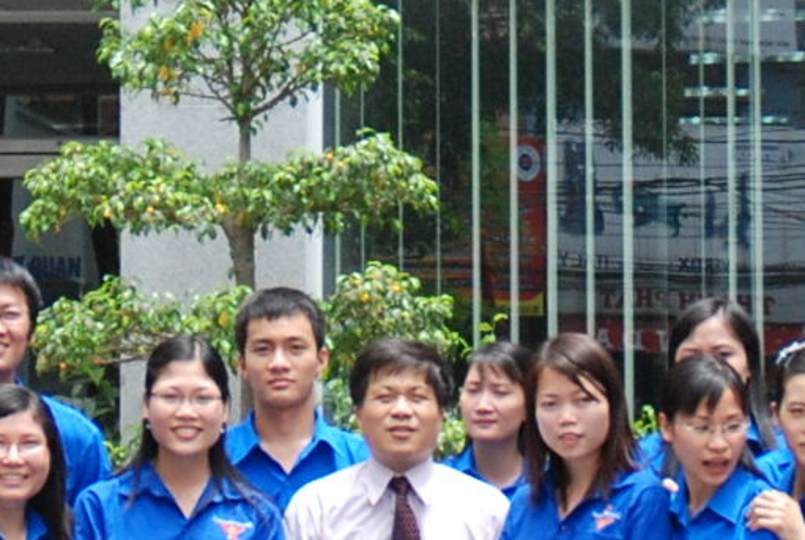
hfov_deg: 10.1
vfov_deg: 6.7
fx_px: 4571
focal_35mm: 204
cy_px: -27
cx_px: 326
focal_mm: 24
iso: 400
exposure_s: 1/640
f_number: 4.5
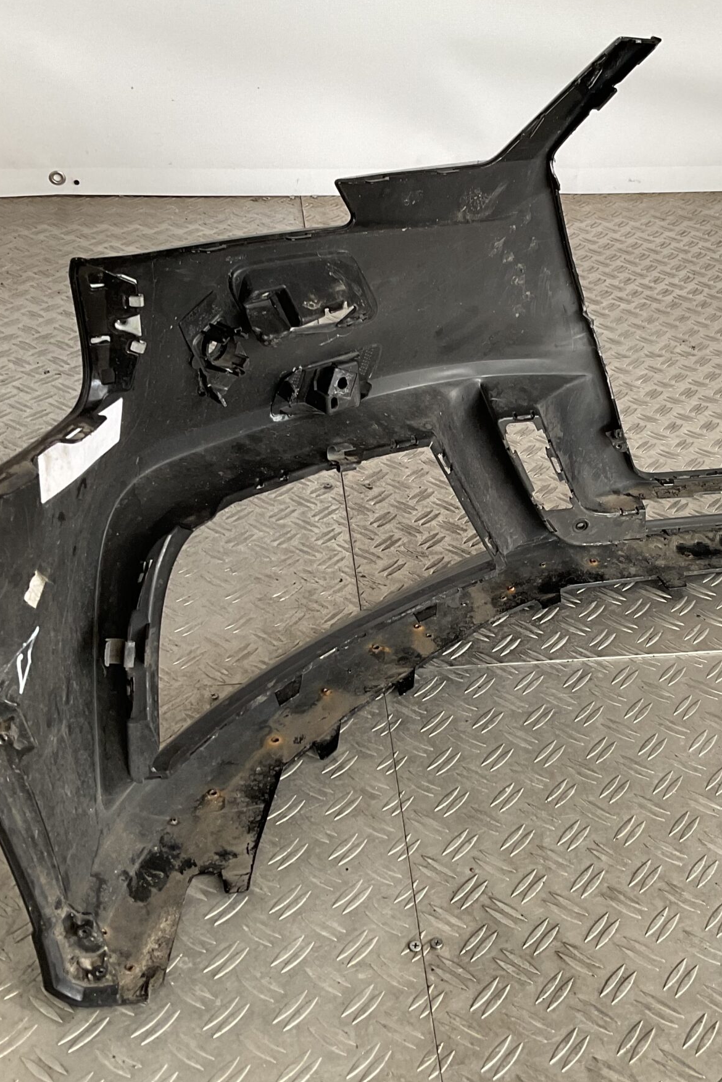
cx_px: 506
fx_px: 1324
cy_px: 537
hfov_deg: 30.2
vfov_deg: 44.5
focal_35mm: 44
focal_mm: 3
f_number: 1.8
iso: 50
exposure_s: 1/60
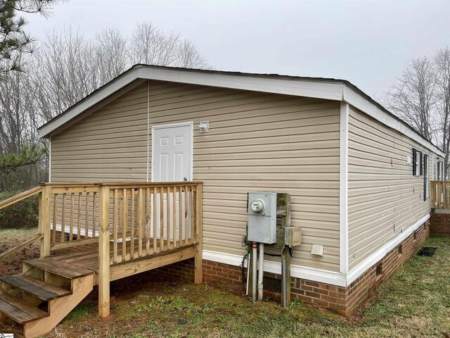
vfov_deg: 54.9
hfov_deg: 69.4
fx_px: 325
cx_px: 225
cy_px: 169
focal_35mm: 25
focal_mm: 5.1
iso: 32
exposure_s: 1/150
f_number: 1.6
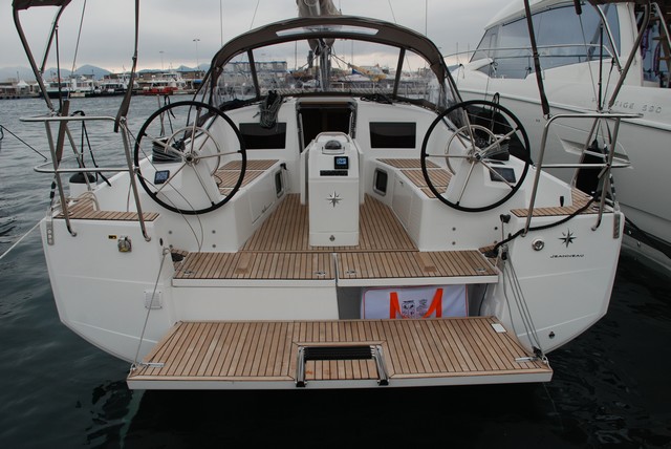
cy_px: 224
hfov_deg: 67.3
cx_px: 336
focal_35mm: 27
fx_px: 504
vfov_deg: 48.0
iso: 250
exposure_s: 1/160
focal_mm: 18
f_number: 6.3
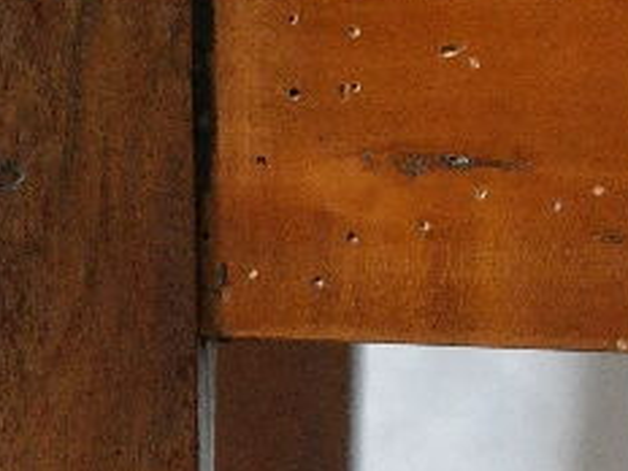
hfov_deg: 4.0
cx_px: 1229
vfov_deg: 3.0
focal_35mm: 495
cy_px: 1042
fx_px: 8980
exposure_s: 1/30
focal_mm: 45
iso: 1600
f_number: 5.6
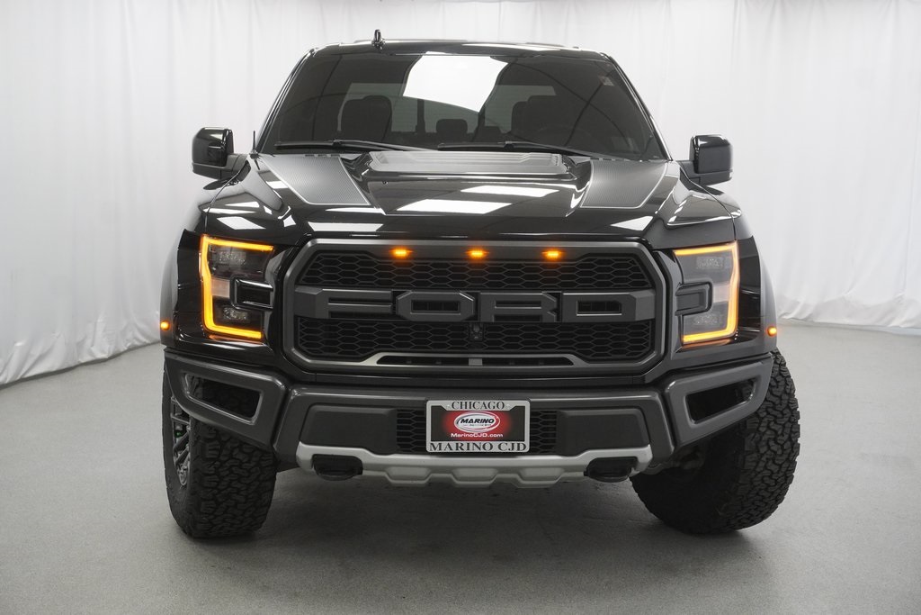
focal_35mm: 45
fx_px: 1151
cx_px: 460
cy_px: 308
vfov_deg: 29.9
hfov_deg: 43.6
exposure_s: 1/100
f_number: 6.3
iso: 1600
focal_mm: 30
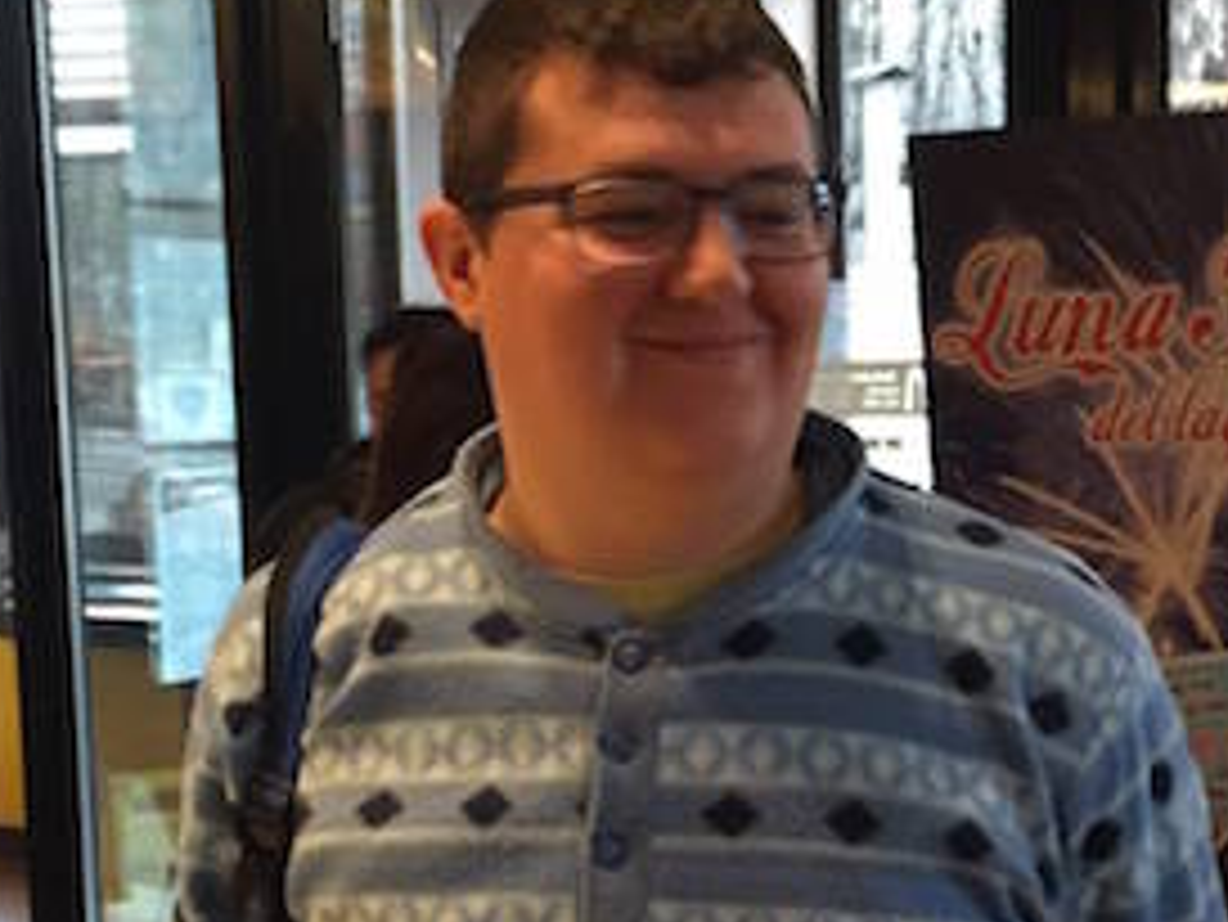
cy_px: 783
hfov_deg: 22.4
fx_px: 3017
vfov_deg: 17.2
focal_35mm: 85
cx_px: 1116
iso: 80
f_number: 2.2
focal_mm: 4.15
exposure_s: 1/30
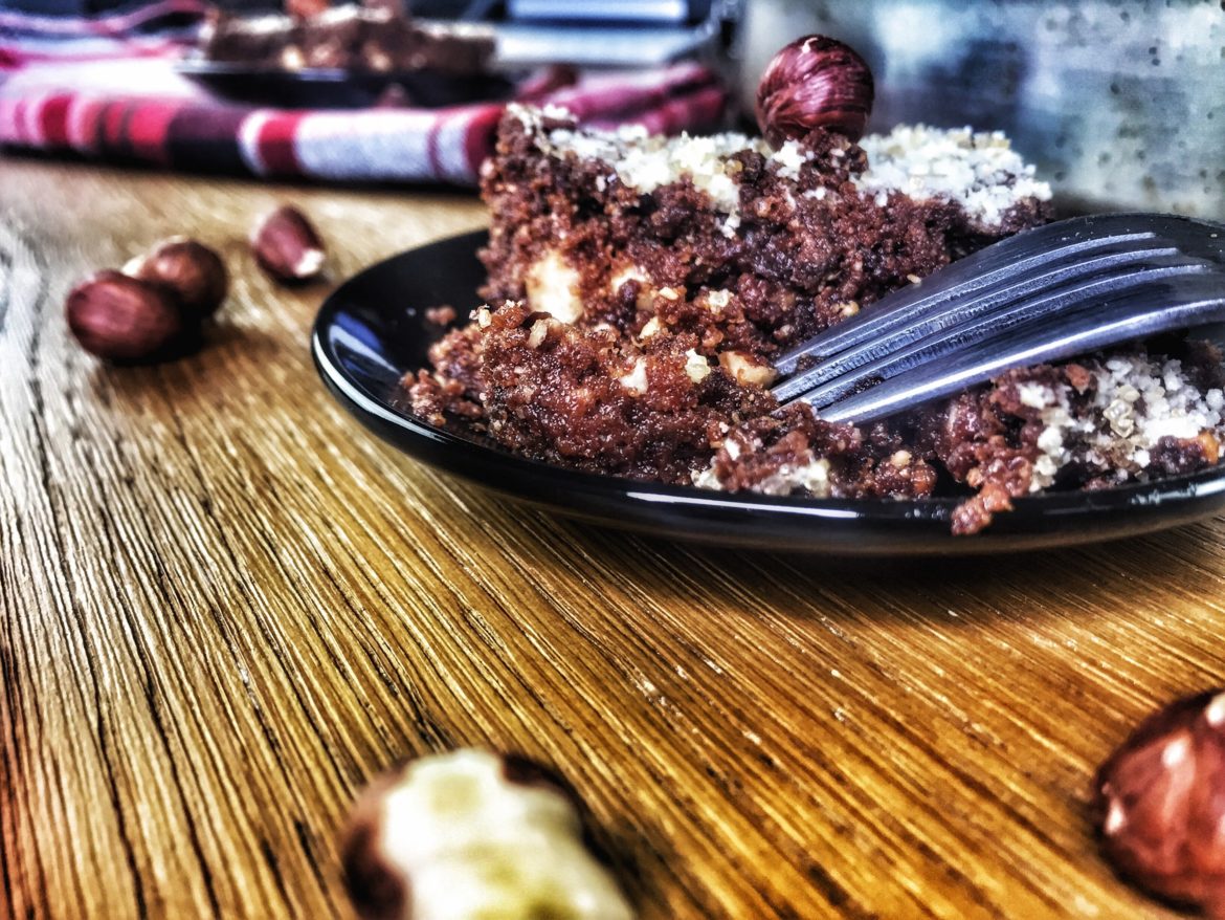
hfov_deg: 61.6
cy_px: 460
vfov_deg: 48.2
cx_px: 612
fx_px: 1026
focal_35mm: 29
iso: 32
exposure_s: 1/33
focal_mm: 4.15
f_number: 2.2
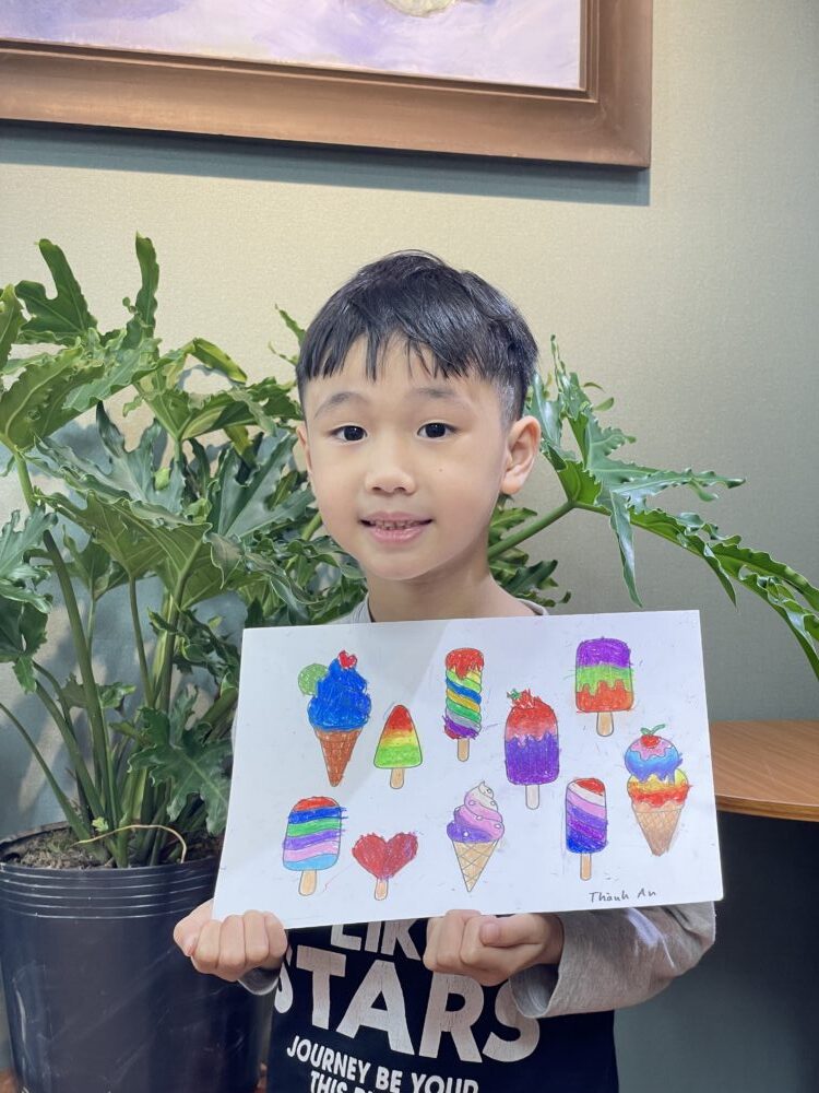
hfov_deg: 28.0
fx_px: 1640
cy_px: 546
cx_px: 410
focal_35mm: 52
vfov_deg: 36.8
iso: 125
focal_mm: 6
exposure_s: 1/50
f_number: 2
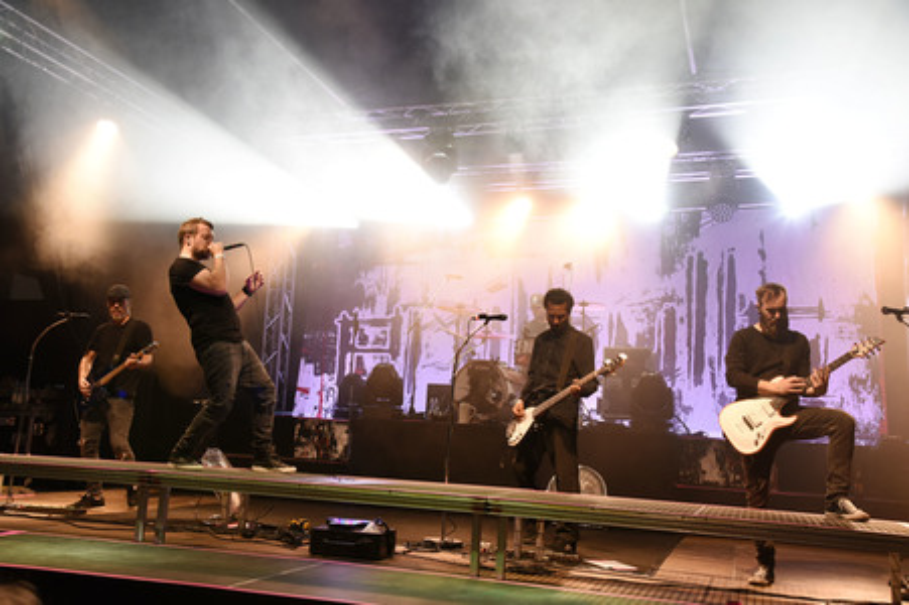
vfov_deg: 37.8
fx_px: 883
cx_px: 454
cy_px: 302
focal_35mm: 35
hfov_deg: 54.5
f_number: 6.3
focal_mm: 35
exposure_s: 1/60
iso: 2000
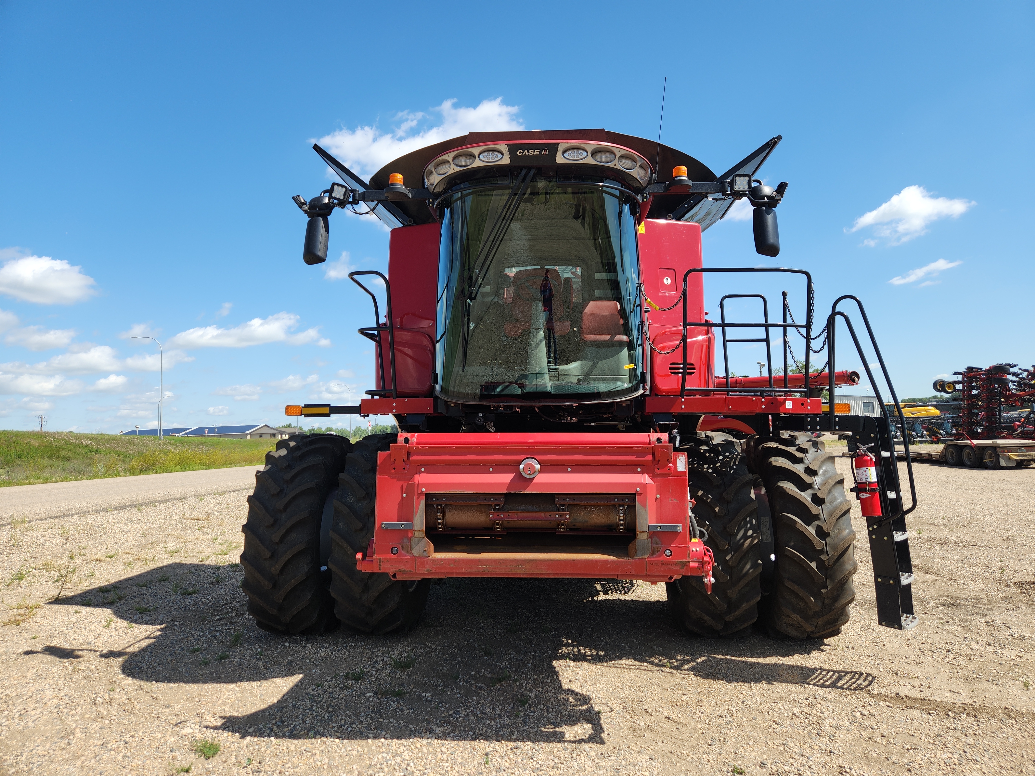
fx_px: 688
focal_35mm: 23
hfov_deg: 73.9
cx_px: 518
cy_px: 388
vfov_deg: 58.9
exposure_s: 1/989
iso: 20
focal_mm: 5.4
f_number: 1.8
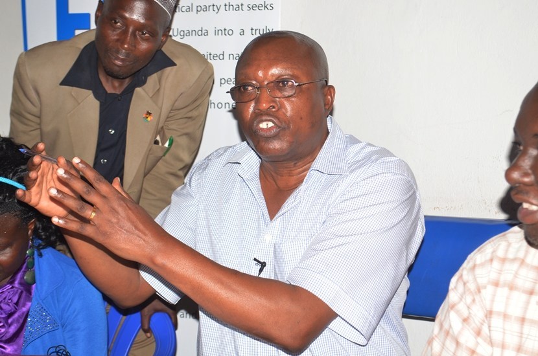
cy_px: 178
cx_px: 269
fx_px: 895
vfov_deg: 22.5
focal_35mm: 60
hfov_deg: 33.5
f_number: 5.3
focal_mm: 40
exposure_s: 1/125
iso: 400
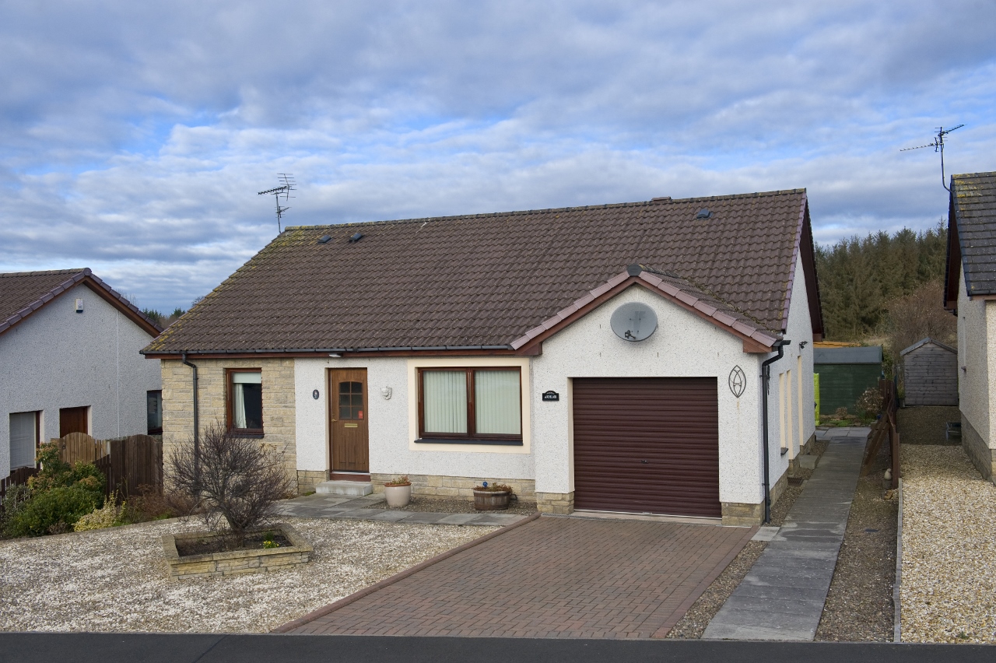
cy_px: 332
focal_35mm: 35
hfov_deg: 54.5
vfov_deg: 37.8
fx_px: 968
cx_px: 498
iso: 640
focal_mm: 35
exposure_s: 1/1000
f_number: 6.7
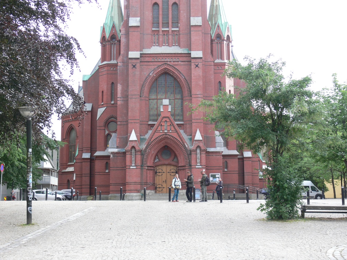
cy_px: 130
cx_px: 174
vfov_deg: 26.1
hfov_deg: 34.3
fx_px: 561
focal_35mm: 56
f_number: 3.2
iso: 100
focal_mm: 11.8
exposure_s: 1/40
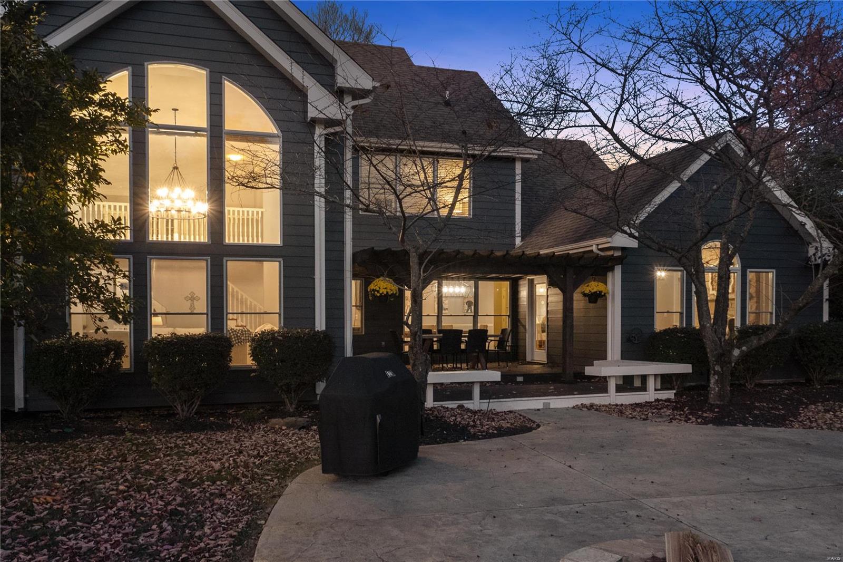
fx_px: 702
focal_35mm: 30
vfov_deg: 43.6
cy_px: 281
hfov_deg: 61.9
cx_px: 422
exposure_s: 1/2
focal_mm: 15
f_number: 8
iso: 400
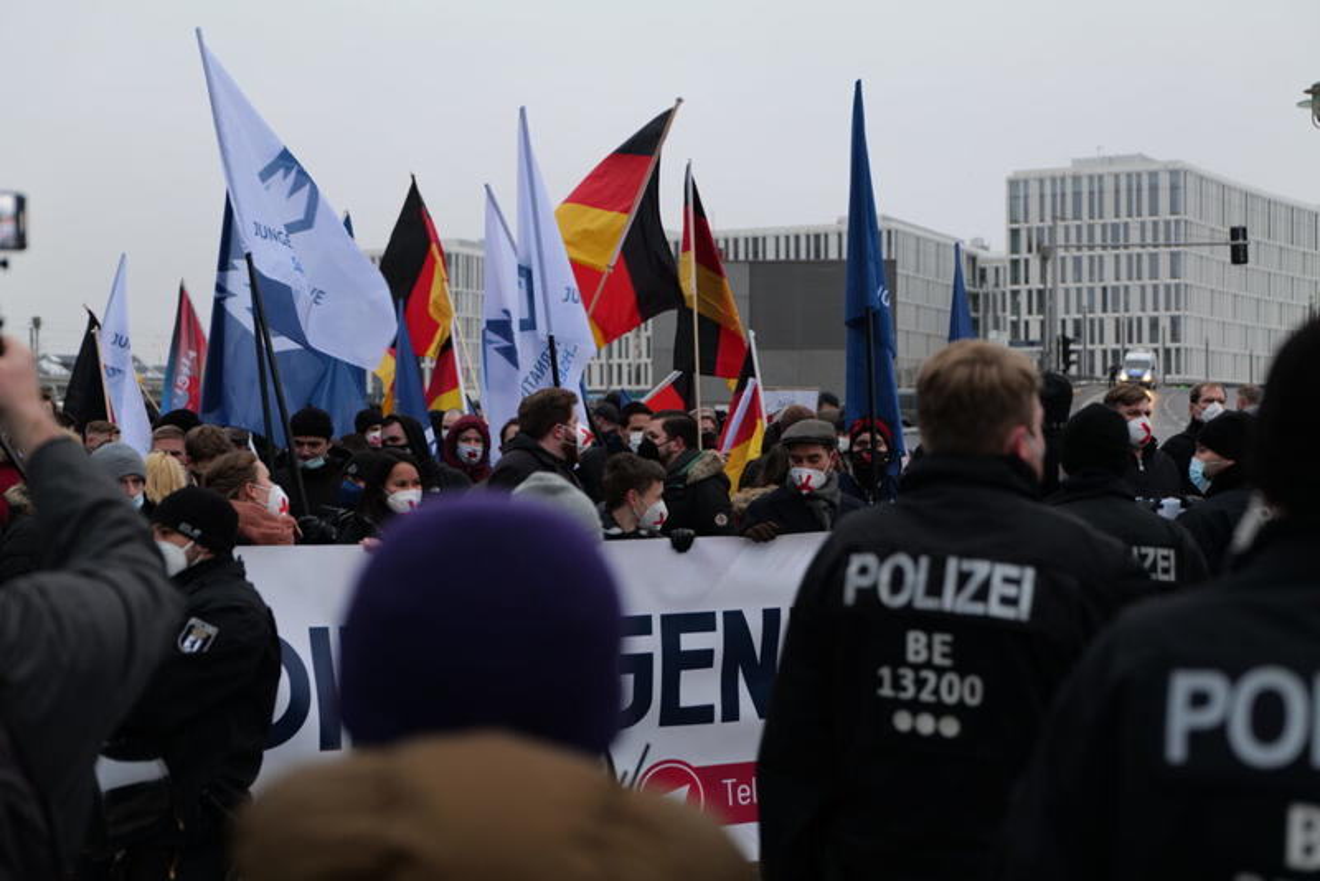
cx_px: 660
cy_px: 440
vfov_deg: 27.0
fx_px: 1834
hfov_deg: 39.6
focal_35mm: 50
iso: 800
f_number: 2.8
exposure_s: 1/80
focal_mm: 50
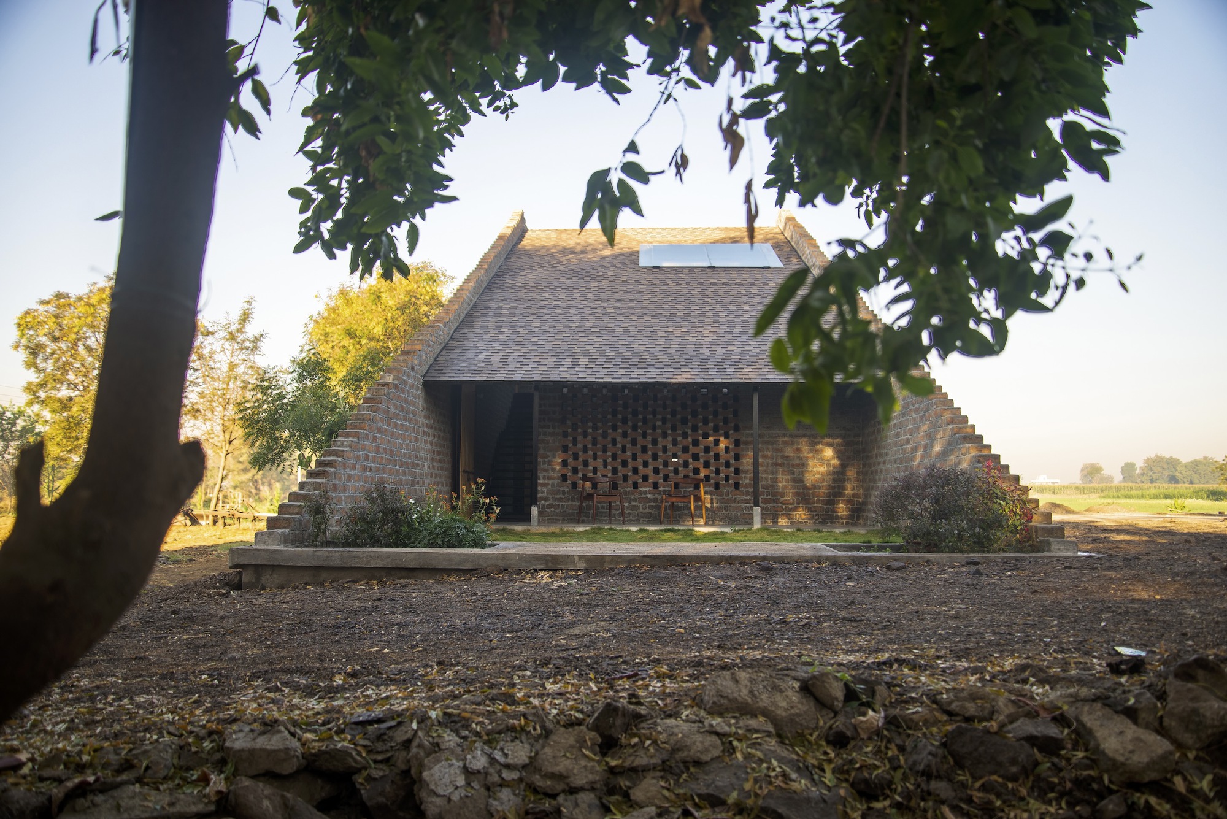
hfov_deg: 63.6
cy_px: 410
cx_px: 614
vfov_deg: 45.0
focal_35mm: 29
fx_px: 989
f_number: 3.8
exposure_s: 1/1250
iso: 200
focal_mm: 29
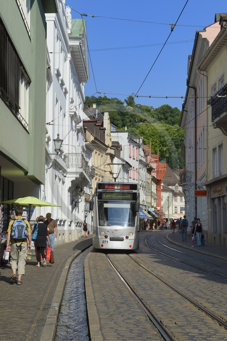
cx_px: 114
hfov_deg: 19.4
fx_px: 662
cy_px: 170
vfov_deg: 28.8
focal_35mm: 70
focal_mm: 70
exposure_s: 1/250
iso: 200
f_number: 14
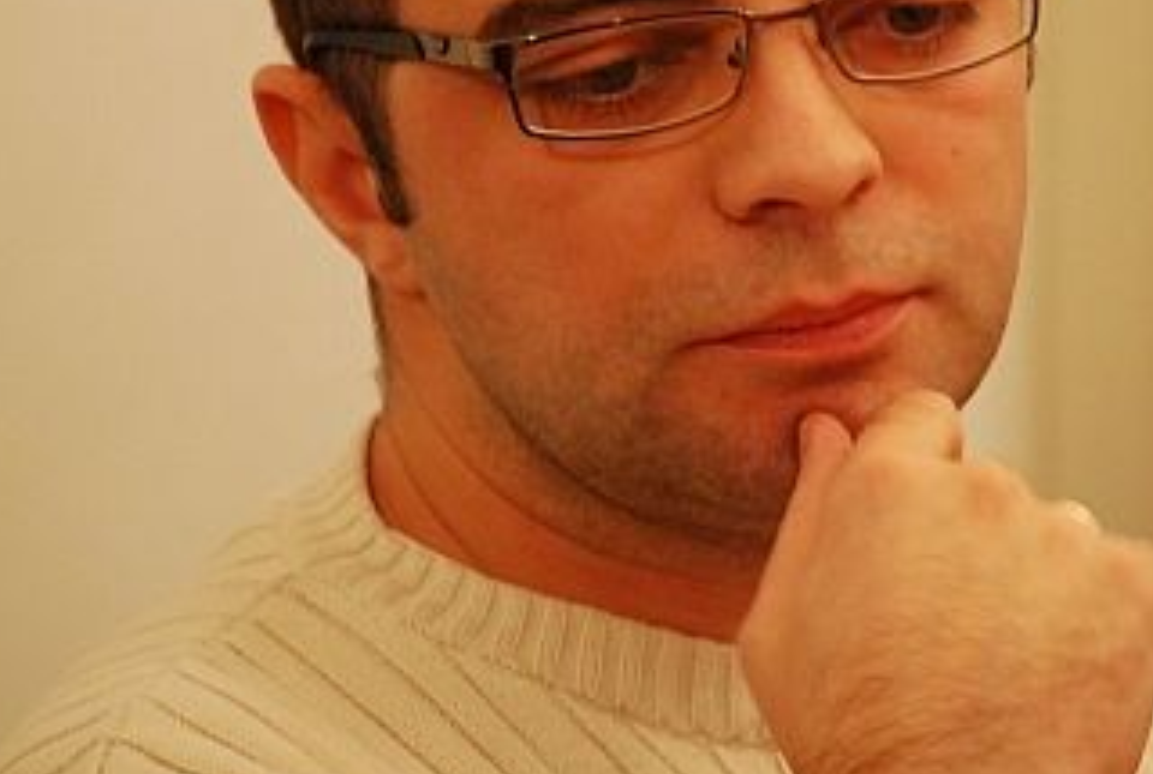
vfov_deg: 2.7
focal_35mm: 506
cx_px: 908
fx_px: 16244
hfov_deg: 4.1
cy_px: 99
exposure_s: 1/20
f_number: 5.6
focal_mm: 180
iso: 1600
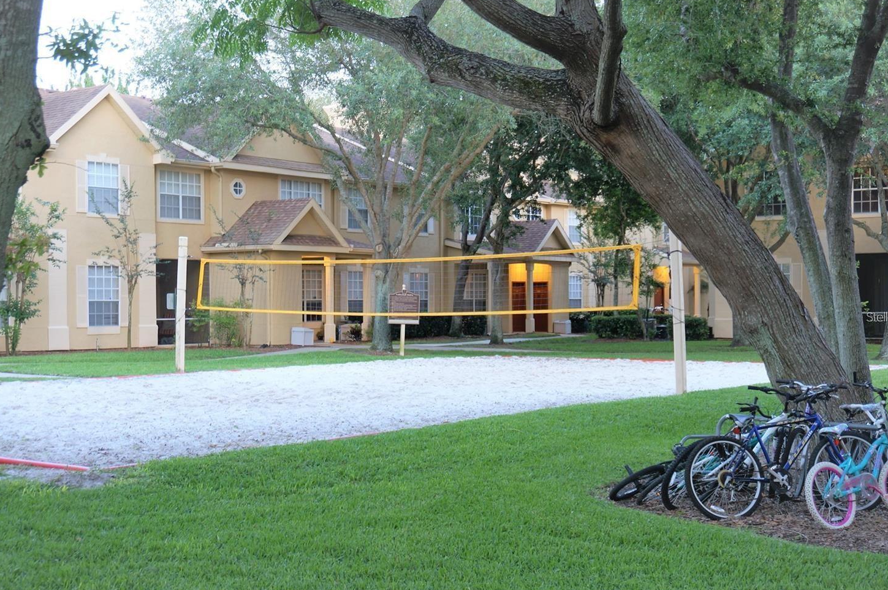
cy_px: 316
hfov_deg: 37.6
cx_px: 434
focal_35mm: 53
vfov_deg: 25.4
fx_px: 1306
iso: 100
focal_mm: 32
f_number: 5
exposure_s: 1/6
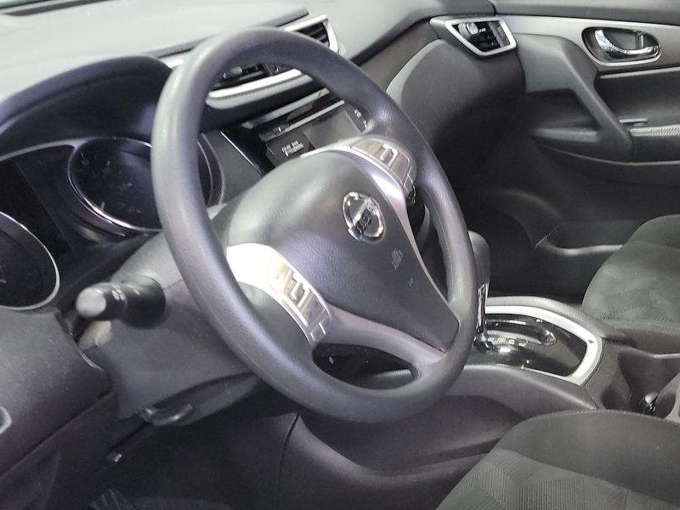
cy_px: 260
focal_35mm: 48
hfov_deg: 36.9
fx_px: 943
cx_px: 624
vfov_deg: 30.3
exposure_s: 1/24
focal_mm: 6.7
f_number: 1.8
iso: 765
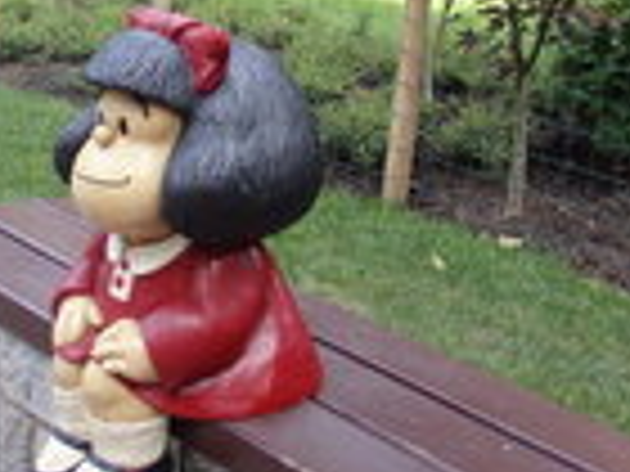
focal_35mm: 62
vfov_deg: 23.2
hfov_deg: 31.0
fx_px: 1128
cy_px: 65
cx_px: 220
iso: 125
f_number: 3
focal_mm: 4.5
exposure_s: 1/100
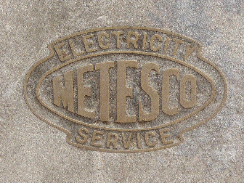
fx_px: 747
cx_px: 122
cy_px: 92
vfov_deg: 14.0
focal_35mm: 106
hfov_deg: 18.5
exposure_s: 1/60
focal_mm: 19
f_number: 5.1
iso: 200
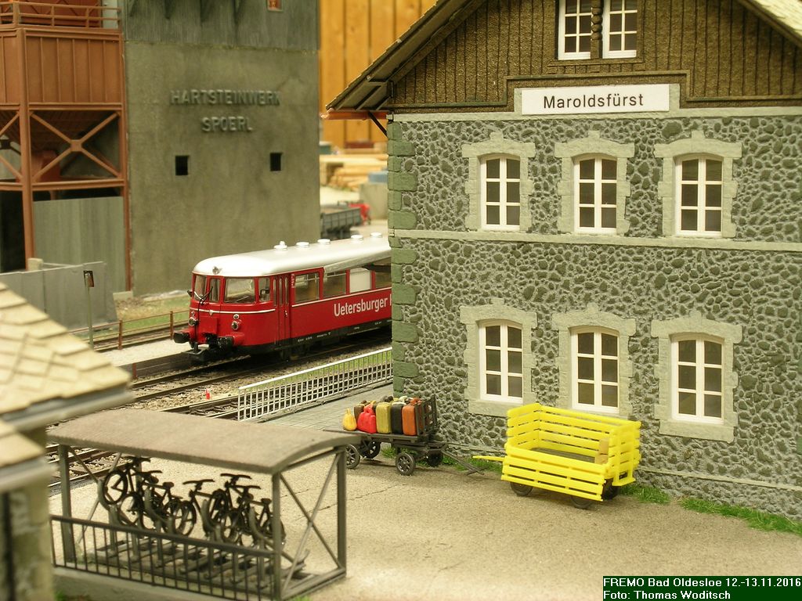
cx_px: 401
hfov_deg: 29.8
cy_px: 300
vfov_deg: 22.6
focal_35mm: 65
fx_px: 1506
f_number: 7.6
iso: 50
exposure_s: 1.34
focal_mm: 13.5
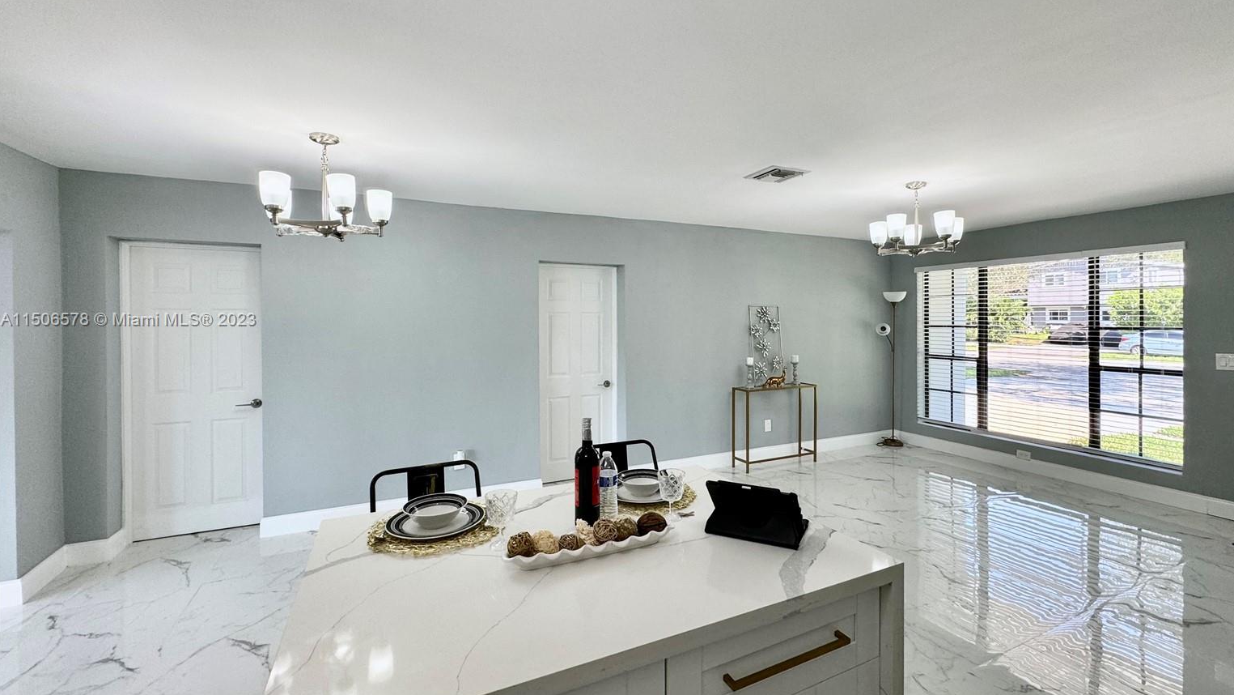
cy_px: 321
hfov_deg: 99.3
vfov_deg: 67.0
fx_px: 524
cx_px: 644
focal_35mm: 16
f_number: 2.2
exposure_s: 1/120
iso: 100
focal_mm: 2.22
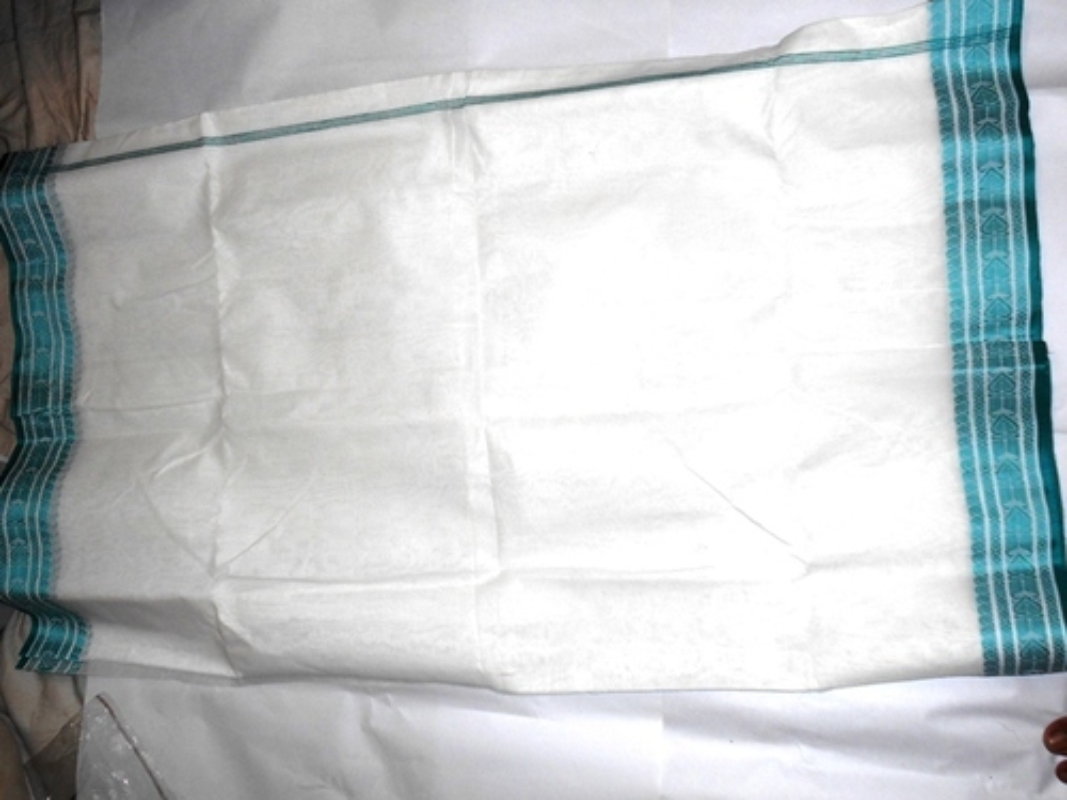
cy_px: 400
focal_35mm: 34
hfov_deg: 54.0
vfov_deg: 41.8
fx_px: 1048
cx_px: 534
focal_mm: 5.8
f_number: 3.6
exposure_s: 1/30
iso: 80
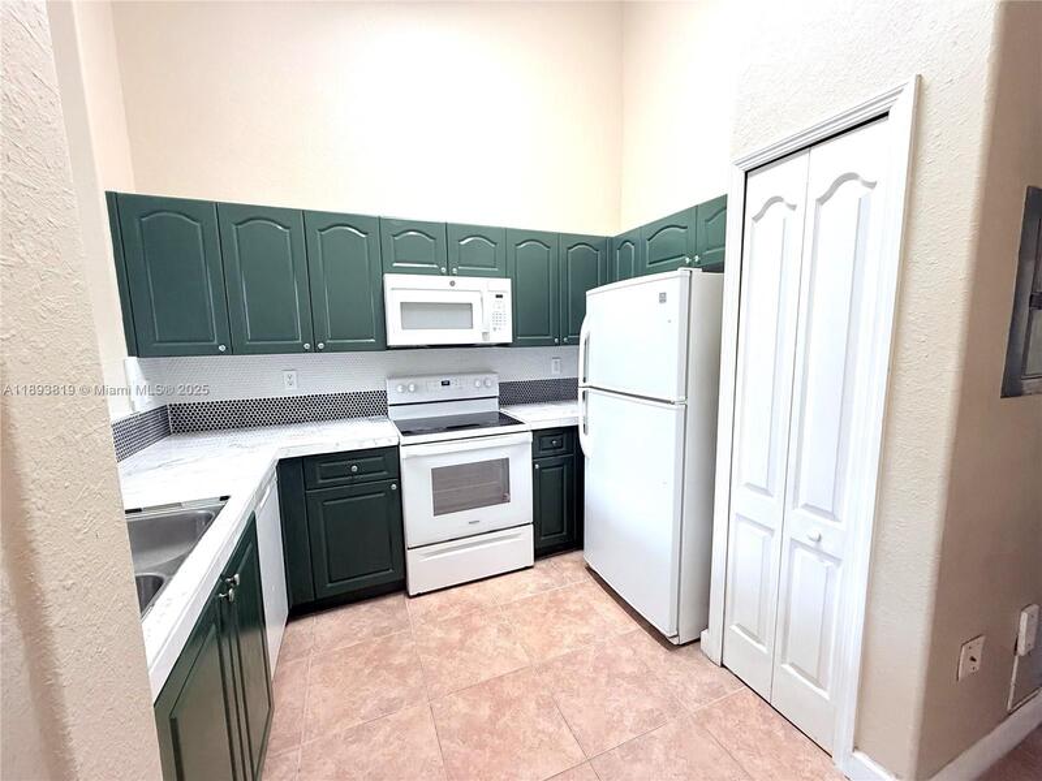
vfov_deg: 85.7
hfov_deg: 102.1
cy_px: 390
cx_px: 521
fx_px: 421
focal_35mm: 14
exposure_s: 1/60
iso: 200
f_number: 2.2
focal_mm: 2.22
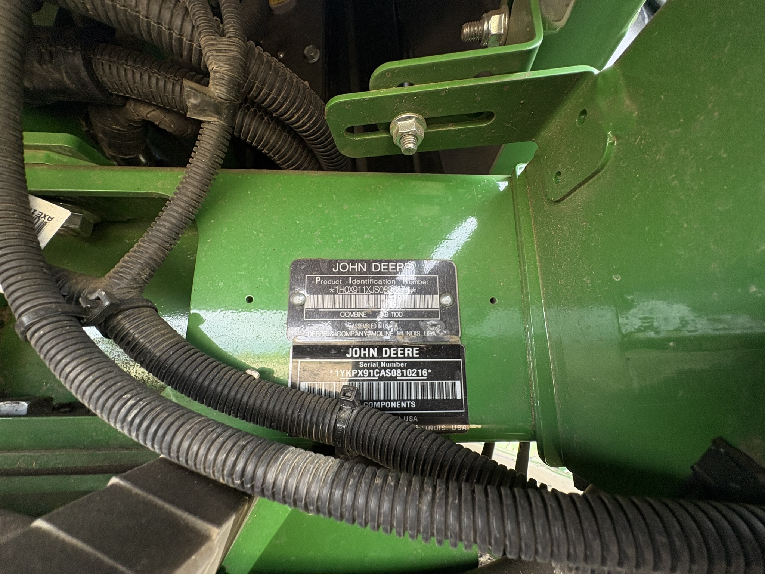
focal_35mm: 14
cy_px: 287
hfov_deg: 102.1
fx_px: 309
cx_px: 382
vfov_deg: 85.7
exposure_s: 1/99
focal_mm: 2.22
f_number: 2.2
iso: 160
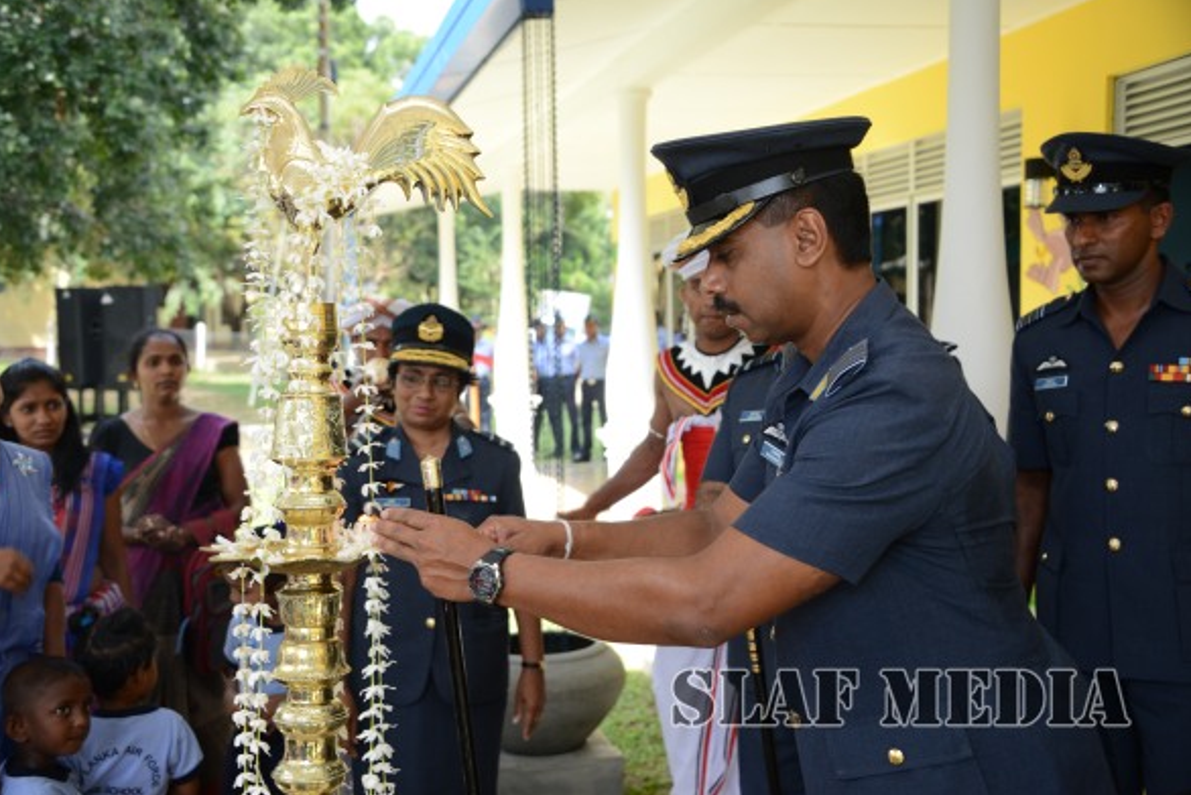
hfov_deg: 45.4
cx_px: 589
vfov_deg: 31.2
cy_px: 396
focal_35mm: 43
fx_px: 1423
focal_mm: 42
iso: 200
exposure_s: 1/125
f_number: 5
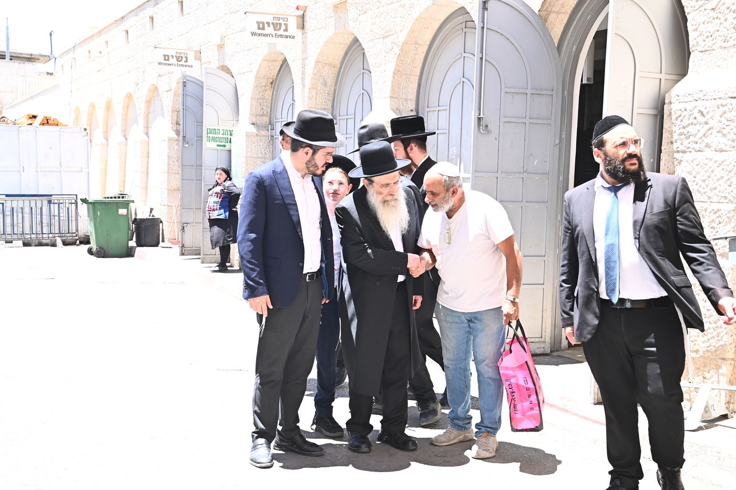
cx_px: 368
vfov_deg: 28.0
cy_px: 245
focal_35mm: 48
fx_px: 981
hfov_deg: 41.1
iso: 1000
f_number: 11
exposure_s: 1/200
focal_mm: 48
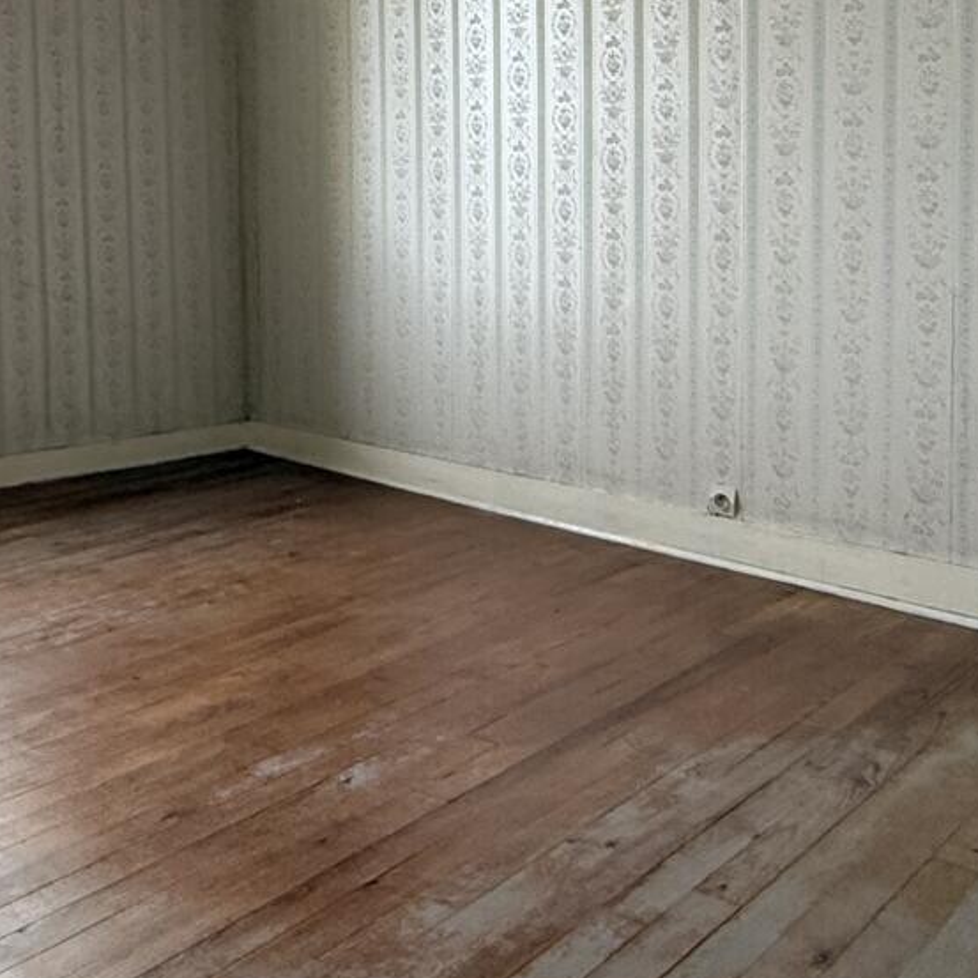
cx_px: 267
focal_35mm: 43
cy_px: 269
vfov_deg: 38.4
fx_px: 1374
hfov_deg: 38.3
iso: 200
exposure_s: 1/99
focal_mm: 2.22
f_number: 2.2
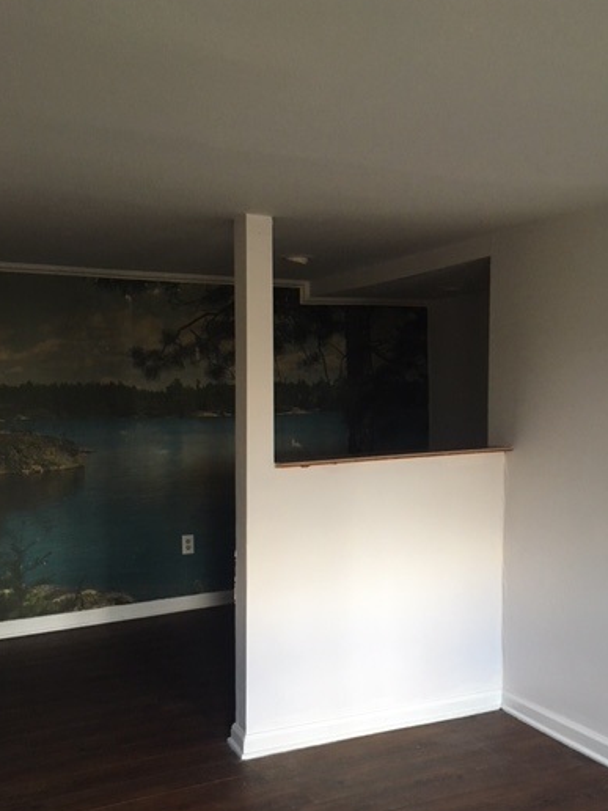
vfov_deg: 51.2
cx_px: 313
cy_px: 454
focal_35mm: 36
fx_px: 843
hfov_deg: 39.7
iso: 125
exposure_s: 1/30
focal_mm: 4.15
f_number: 2.2
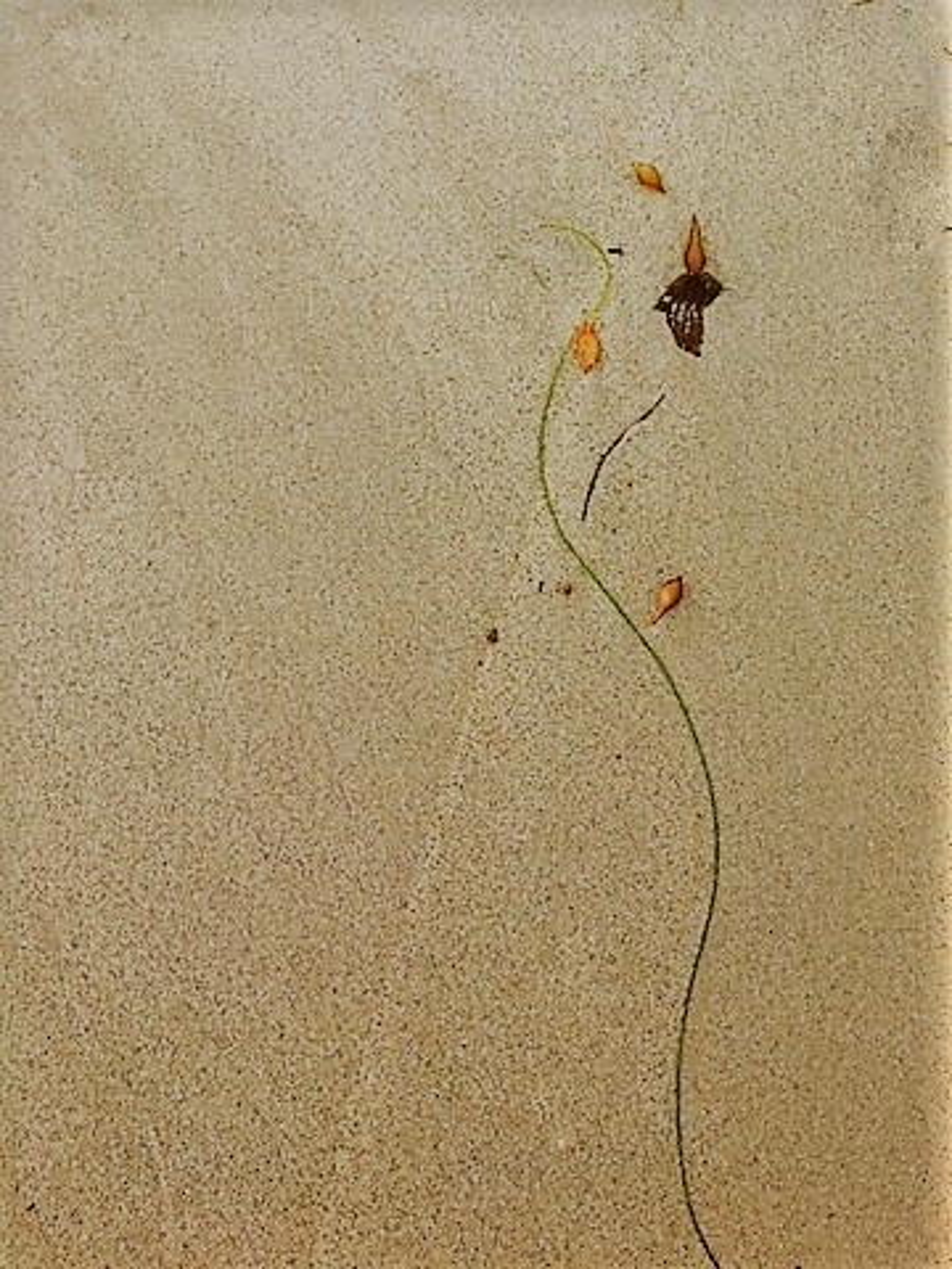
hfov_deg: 48.2
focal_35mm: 29
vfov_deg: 61.7
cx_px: 476
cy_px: 634
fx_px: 1063
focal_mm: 4.15
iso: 25
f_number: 2.2
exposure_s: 1/120
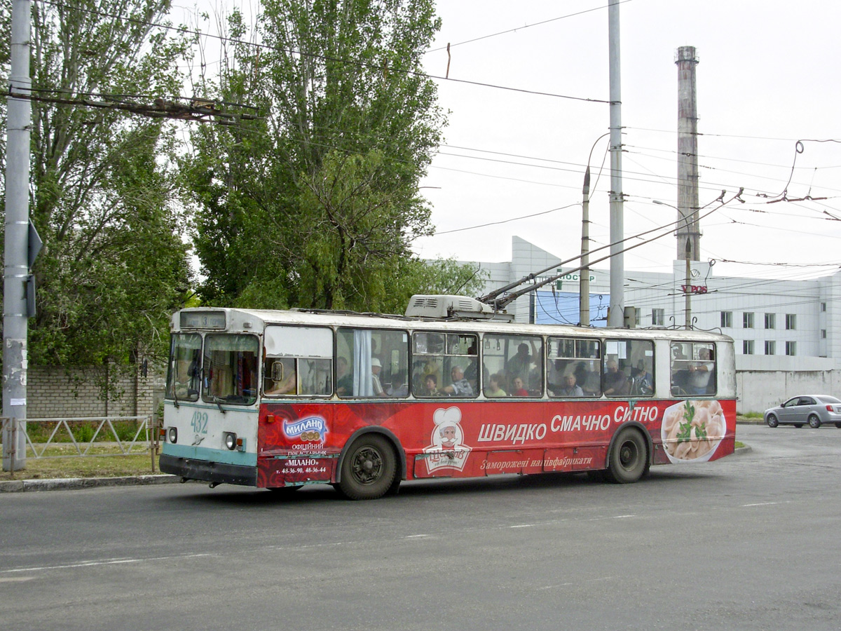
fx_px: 1263
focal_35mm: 52
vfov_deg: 28.0
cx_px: 420
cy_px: 316
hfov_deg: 36.8
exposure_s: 1/837
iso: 50
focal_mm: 8.5
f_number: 3.2
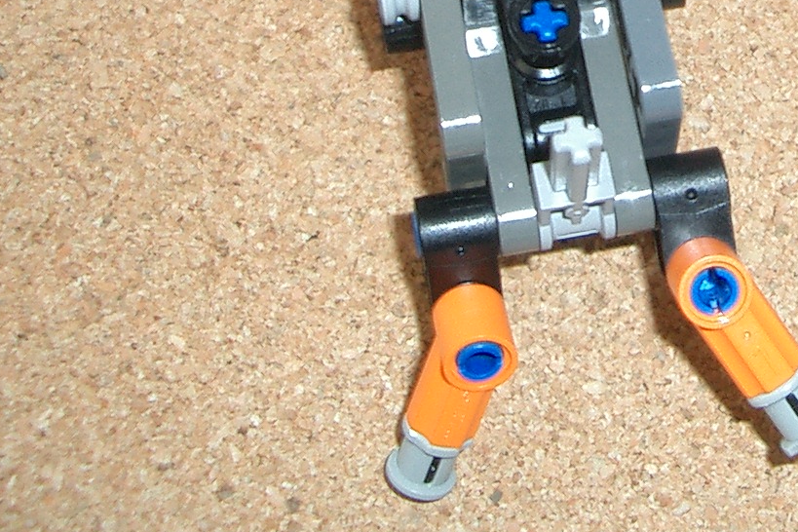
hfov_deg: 22.0
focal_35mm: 91
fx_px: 2017
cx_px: 686
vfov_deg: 14.6
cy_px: -100
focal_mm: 5.8
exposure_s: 1/40
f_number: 2.6
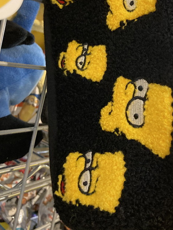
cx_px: 117
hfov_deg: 31.9
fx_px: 300
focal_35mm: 45
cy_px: 73
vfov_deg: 41.4
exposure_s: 1/33
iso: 250
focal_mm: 3.99
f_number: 1.8
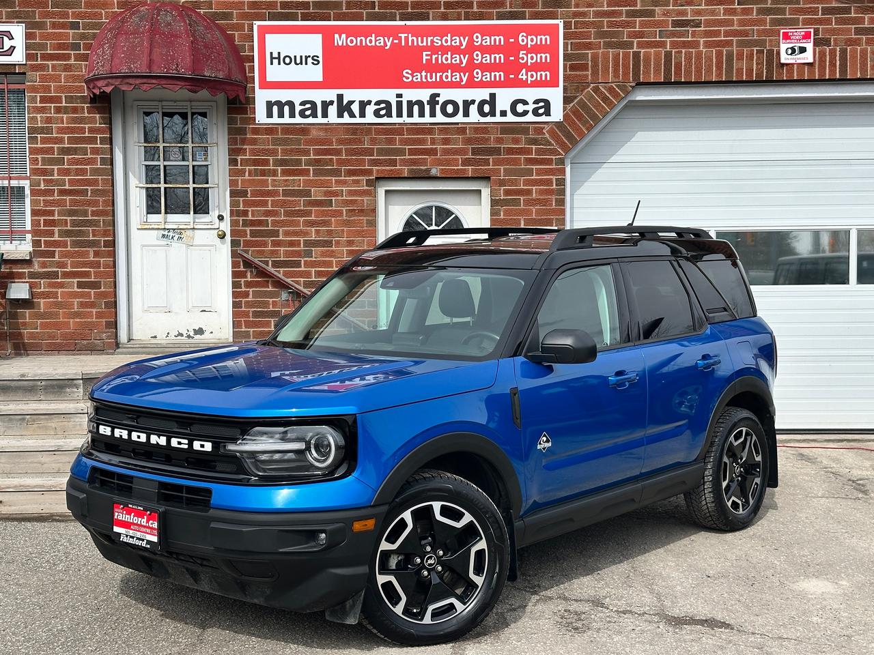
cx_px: 437
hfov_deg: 39.7
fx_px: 1212
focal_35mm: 48
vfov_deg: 30.3
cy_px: 328
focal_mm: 6.86
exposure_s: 1/3367
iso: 64
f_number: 1.78
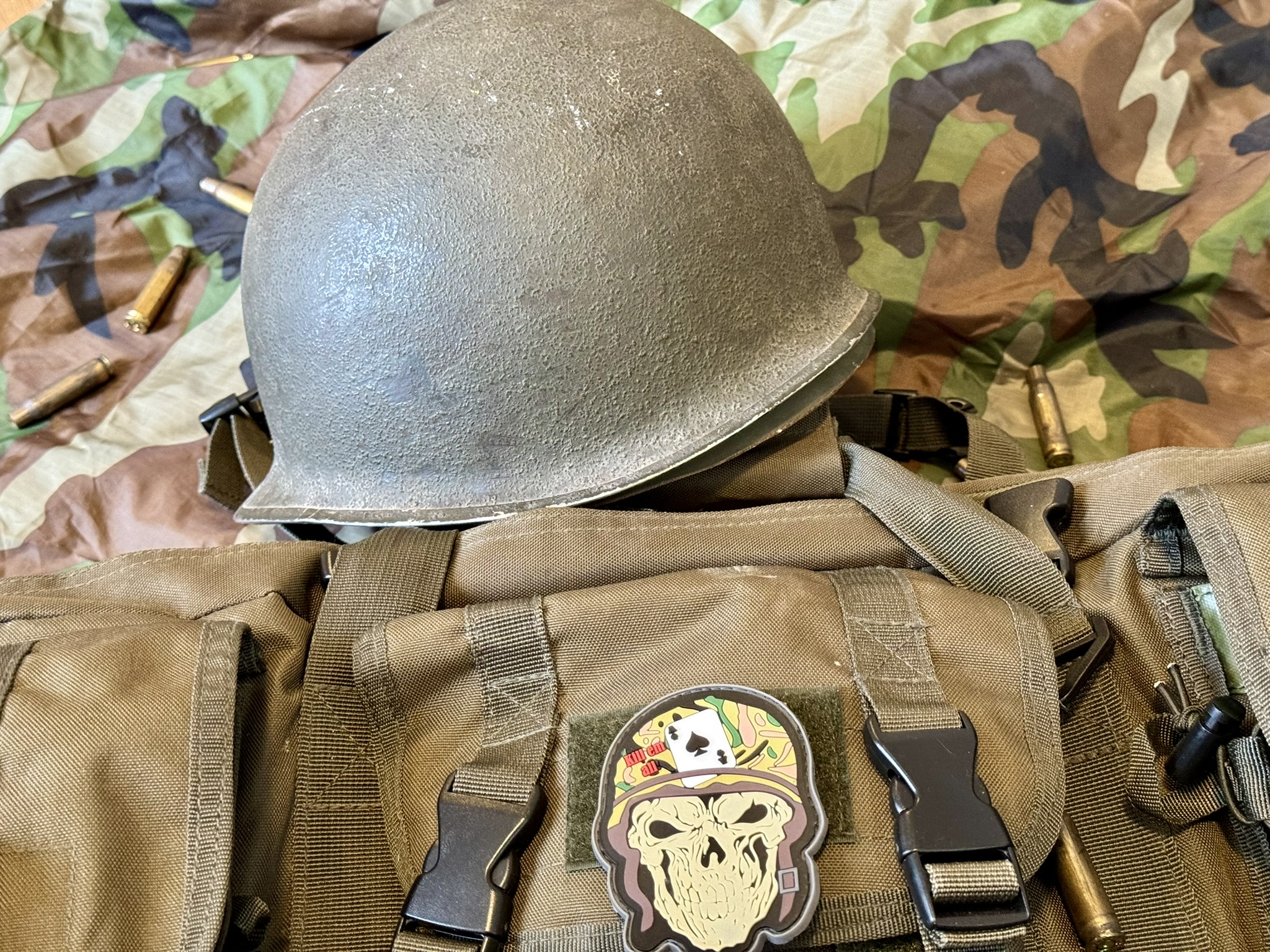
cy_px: 476
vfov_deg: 30.3
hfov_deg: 39.7
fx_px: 1761
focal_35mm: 48
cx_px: 635
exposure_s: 1/40
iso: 500
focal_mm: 6.86
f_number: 1.78
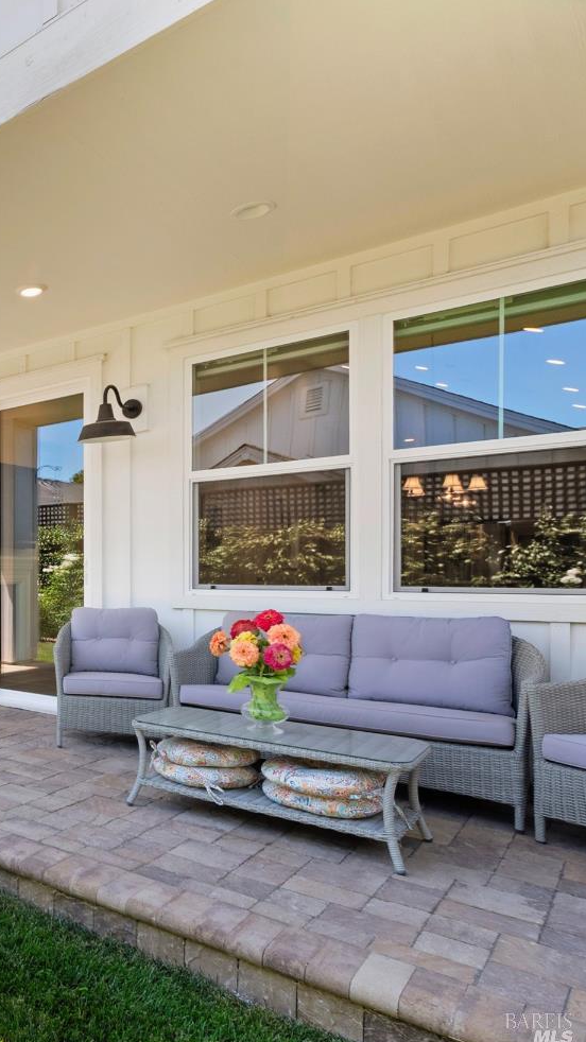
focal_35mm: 24
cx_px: -205
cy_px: 528
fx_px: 663
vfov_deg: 76.3
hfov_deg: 32.8
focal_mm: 10
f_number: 8
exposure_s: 1/80
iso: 100
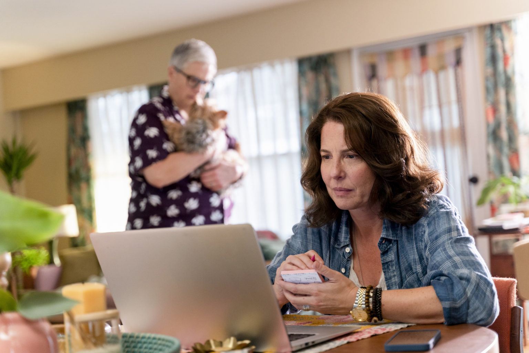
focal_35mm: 58
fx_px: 852
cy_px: 176
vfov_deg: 23.4
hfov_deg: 34.5
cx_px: 264
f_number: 2.8
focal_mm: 58
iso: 1600
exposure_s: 1/125
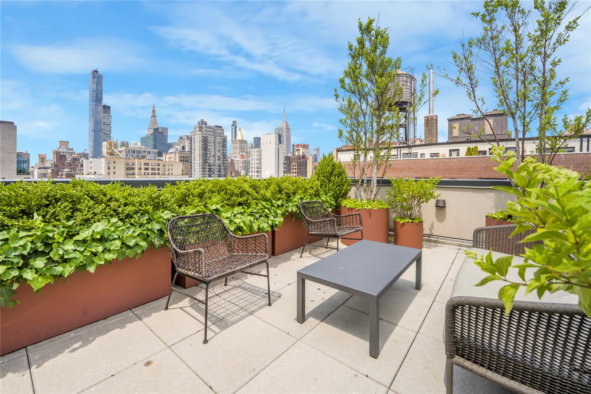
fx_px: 230
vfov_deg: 81.2
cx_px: 296
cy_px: 197
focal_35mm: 14
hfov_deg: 104.3
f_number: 8
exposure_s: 1/2000
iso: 800
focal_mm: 14
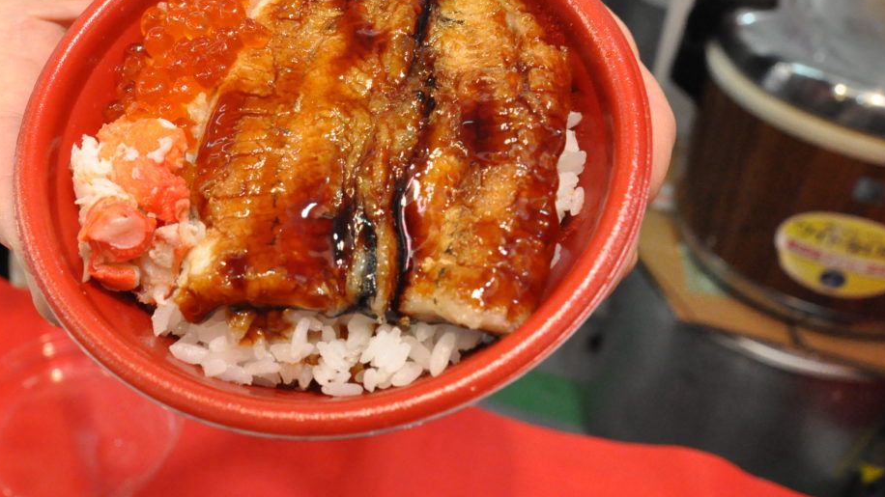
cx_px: 326
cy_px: 171
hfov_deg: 53.4
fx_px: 868
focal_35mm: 37
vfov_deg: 31.8
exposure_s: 1/160
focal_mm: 18
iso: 3200
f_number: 6.3
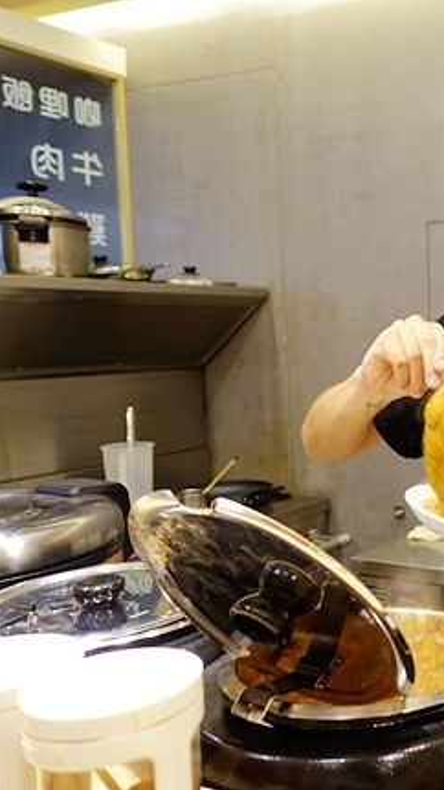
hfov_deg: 26.2
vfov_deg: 52.8
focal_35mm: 38
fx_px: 795
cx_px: 591
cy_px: 396
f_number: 1.8
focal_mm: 8.8
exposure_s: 1/30
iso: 200
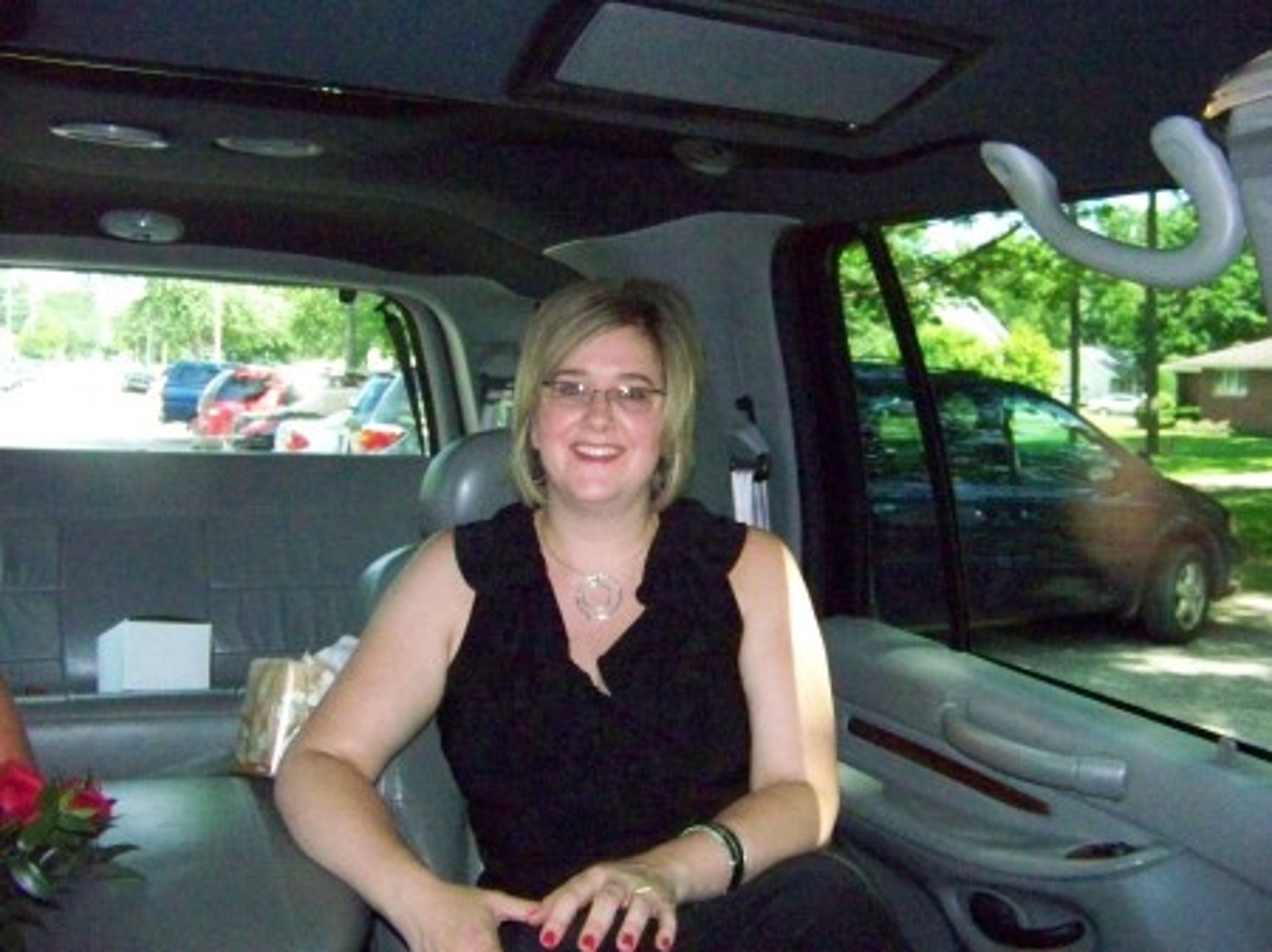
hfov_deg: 51.4
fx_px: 1322
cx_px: 636
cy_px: 476
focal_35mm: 36
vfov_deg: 39.6
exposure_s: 1/500
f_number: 2.8
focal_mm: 5.85
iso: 1600
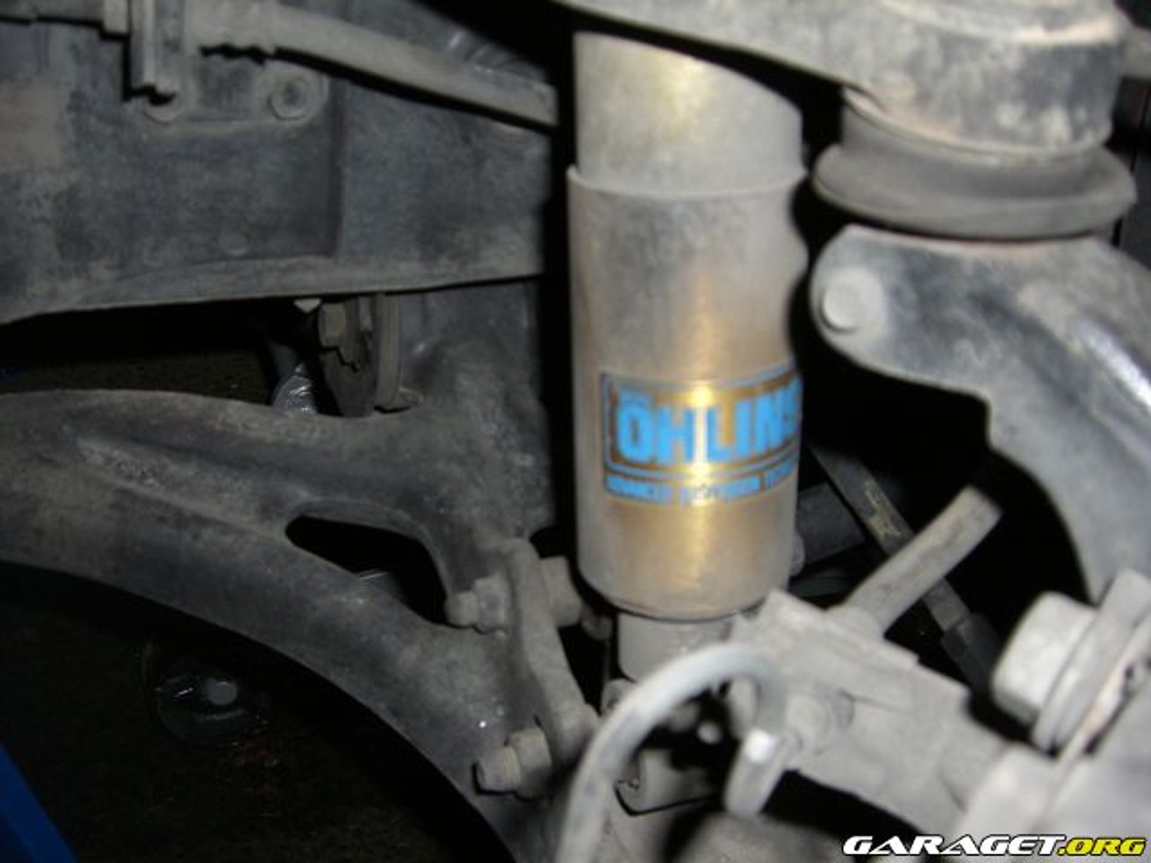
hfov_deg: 49.0
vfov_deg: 37.7
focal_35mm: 38
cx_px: 576
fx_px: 1264
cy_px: 432
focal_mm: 6.2
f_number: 2.7
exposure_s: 1/60
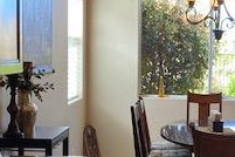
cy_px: 118
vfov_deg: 15.8
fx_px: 561
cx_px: 249
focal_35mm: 86
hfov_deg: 22.5
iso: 64
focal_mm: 4.25
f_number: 1.8
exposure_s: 1/60
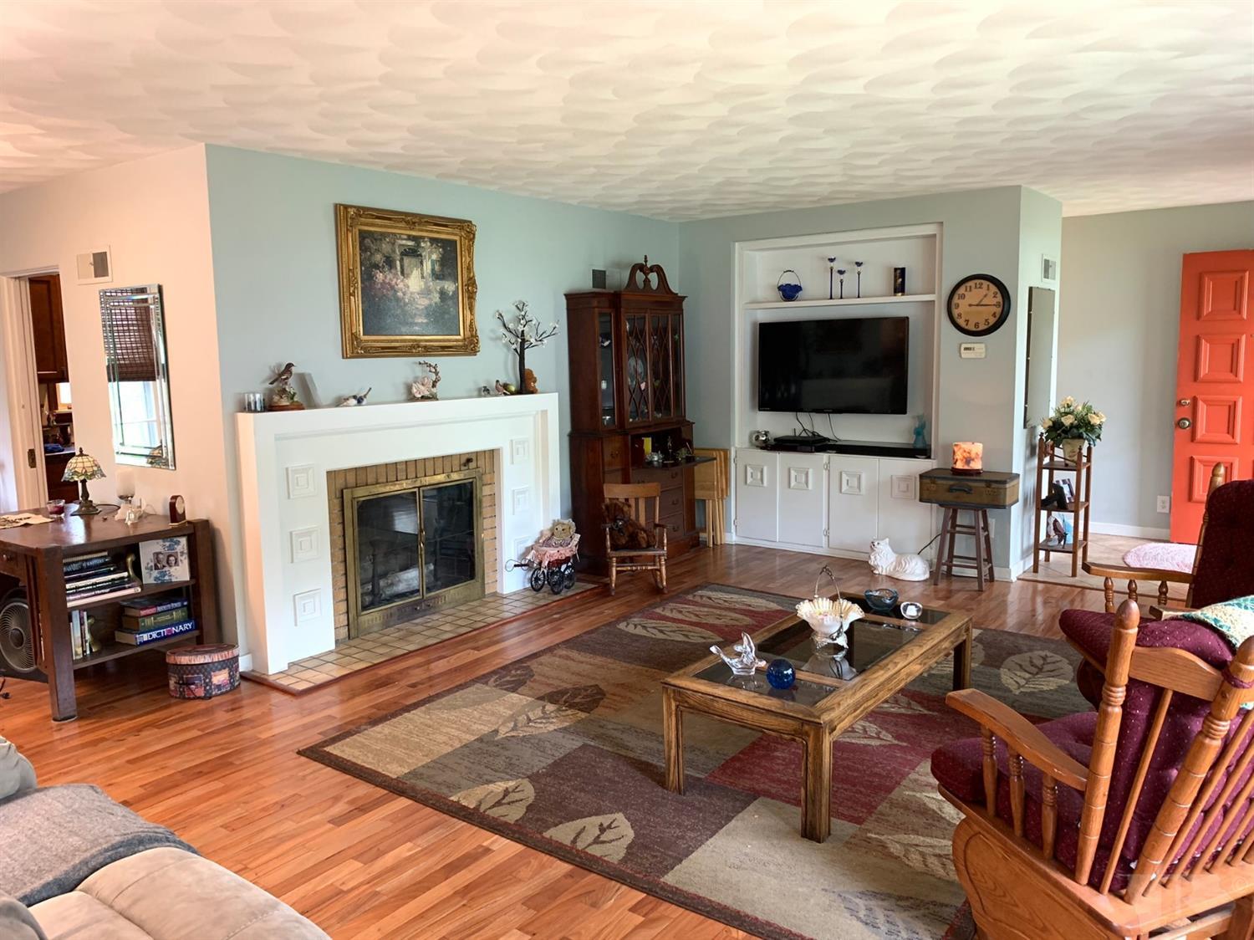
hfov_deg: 67.3
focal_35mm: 26
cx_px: 627
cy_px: 470
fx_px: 942
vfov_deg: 53.0
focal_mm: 4.25
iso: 400
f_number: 1.8
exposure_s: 1/30
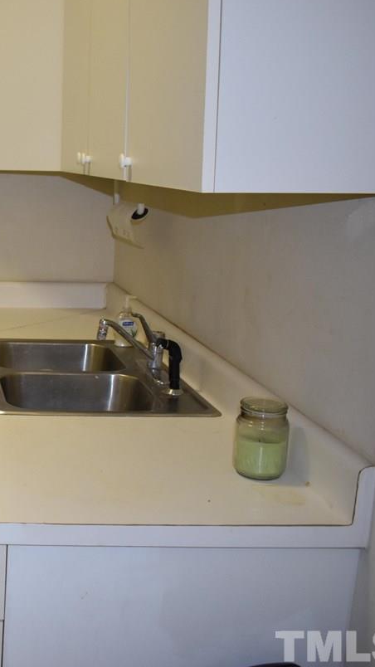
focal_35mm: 45
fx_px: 796
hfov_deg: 23.3
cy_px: 317
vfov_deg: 45.5
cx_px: -119
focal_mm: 18
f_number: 3.5
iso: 900
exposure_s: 1/125
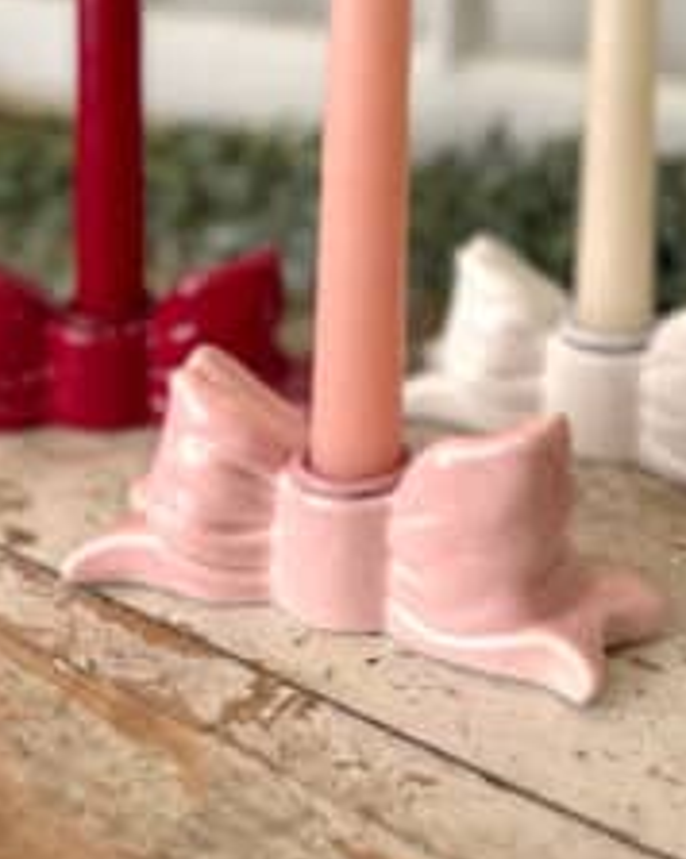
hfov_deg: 35.6
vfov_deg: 41.4
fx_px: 1067
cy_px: 135
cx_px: 355
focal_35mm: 42
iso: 64
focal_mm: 6.76
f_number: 1.78
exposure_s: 1/120
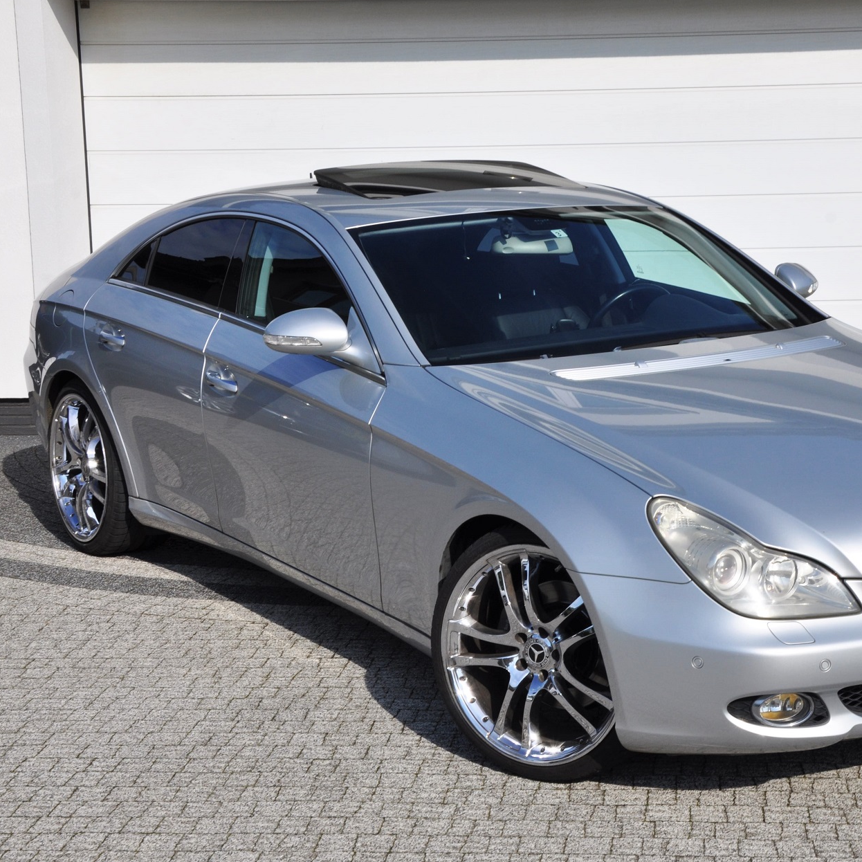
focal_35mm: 66
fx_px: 1859
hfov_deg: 25.9
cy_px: 434
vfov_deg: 26.1
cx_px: 609
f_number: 16
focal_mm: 34
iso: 250
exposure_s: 1/250
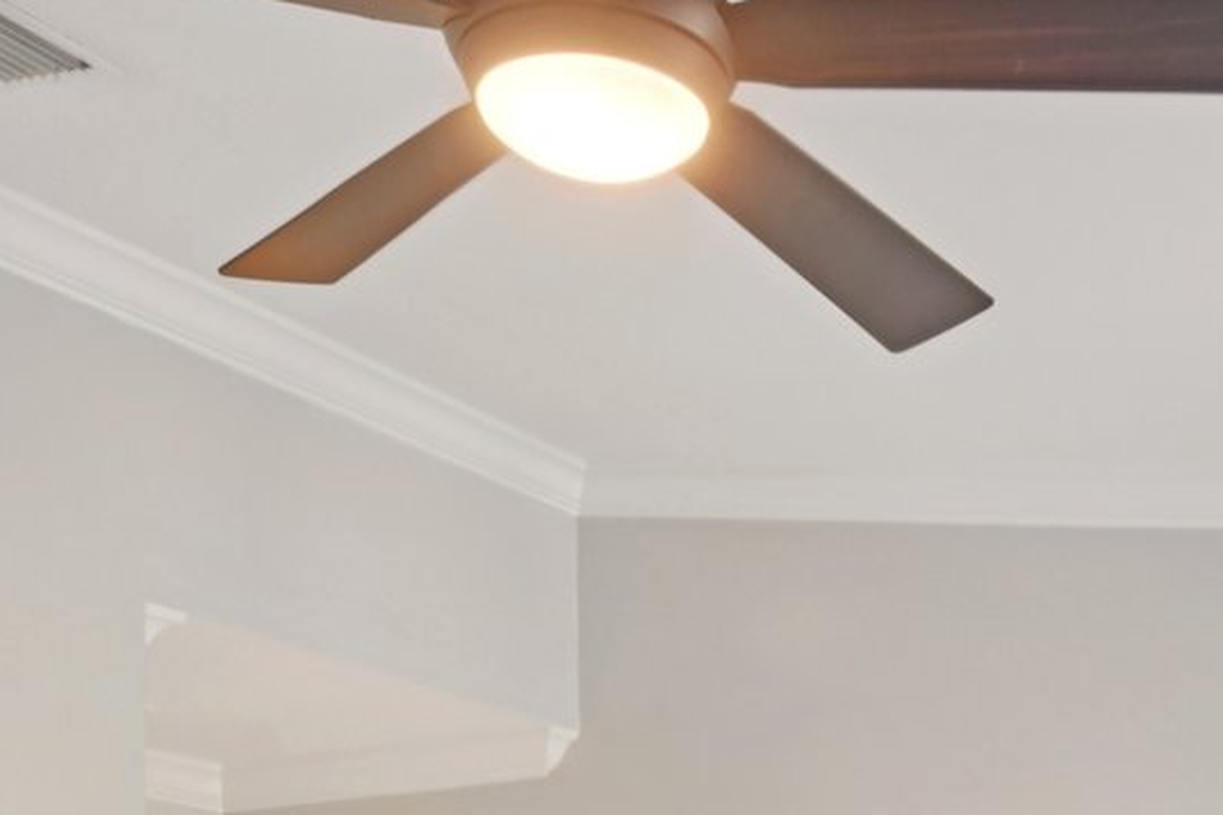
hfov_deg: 31.7
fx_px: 2072
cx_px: 1036
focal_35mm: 61
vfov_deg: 19.3
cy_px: 1246
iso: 400
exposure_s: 1/13
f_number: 8
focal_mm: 16
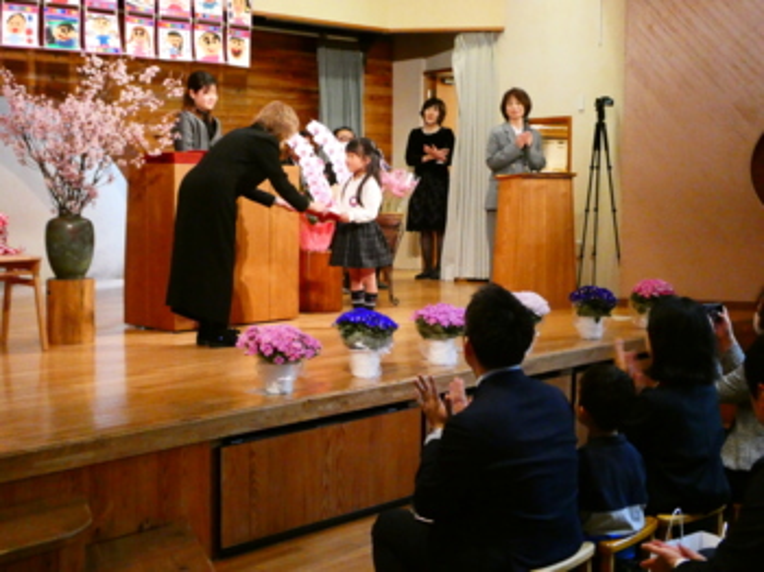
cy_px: 286
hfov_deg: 35.6
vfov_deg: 27.0
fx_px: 1191
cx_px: 382
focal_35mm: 54
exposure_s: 1/80
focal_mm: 9.6
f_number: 4.1
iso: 1250
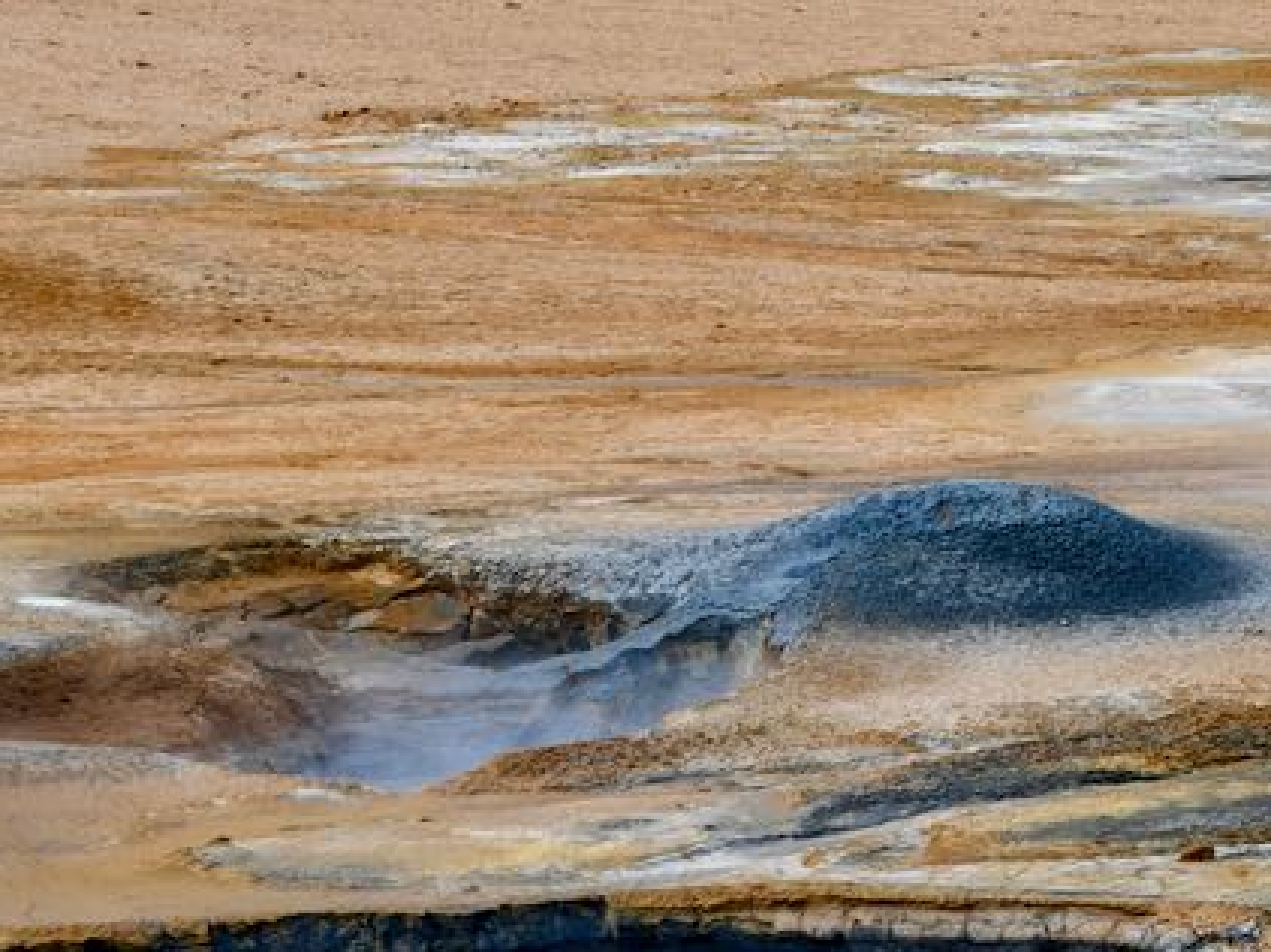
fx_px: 5248
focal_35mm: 143
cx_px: 1452
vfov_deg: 10.2
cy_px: 1057
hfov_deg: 13.5
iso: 100
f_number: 9
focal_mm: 38
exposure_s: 1/320
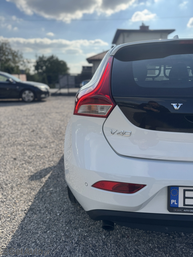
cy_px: 128
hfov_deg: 56.8
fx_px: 178
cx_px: 96
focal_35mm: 24
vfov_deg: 71.6
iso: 80
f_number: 1.78
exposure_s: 1/4049
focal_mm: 6.76
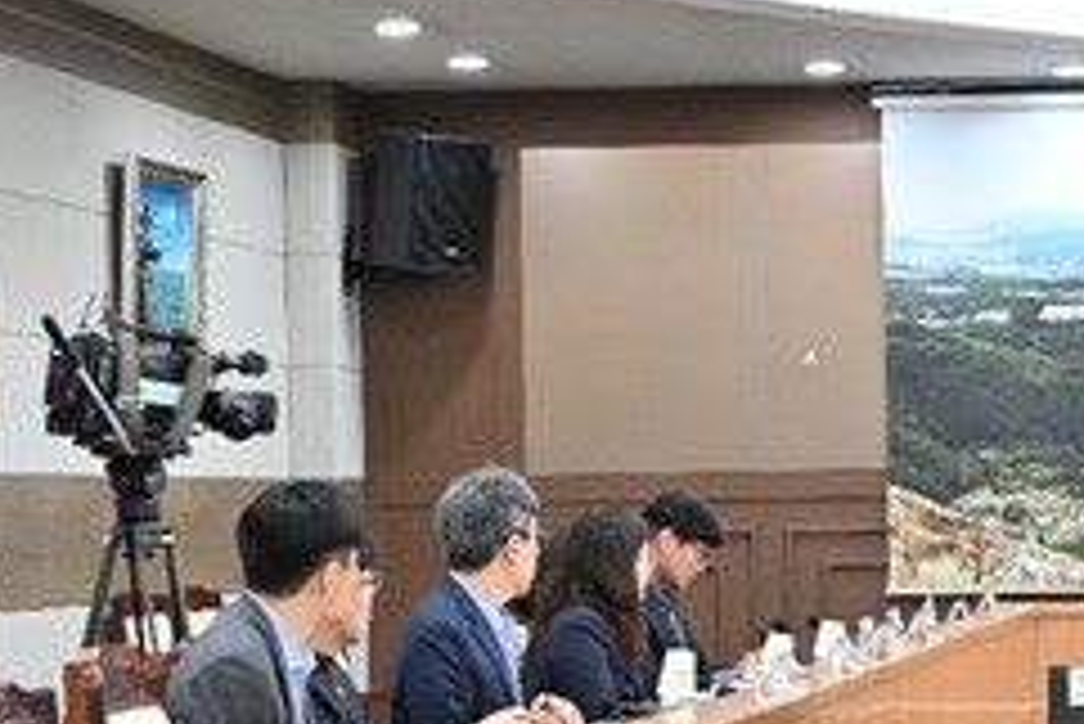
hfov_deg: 15.0
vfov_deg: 10.4
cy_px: 580
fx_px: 3977
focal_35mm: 132
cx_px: 1327
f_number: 6.3
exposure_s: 1/125
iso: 4000
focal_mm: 53
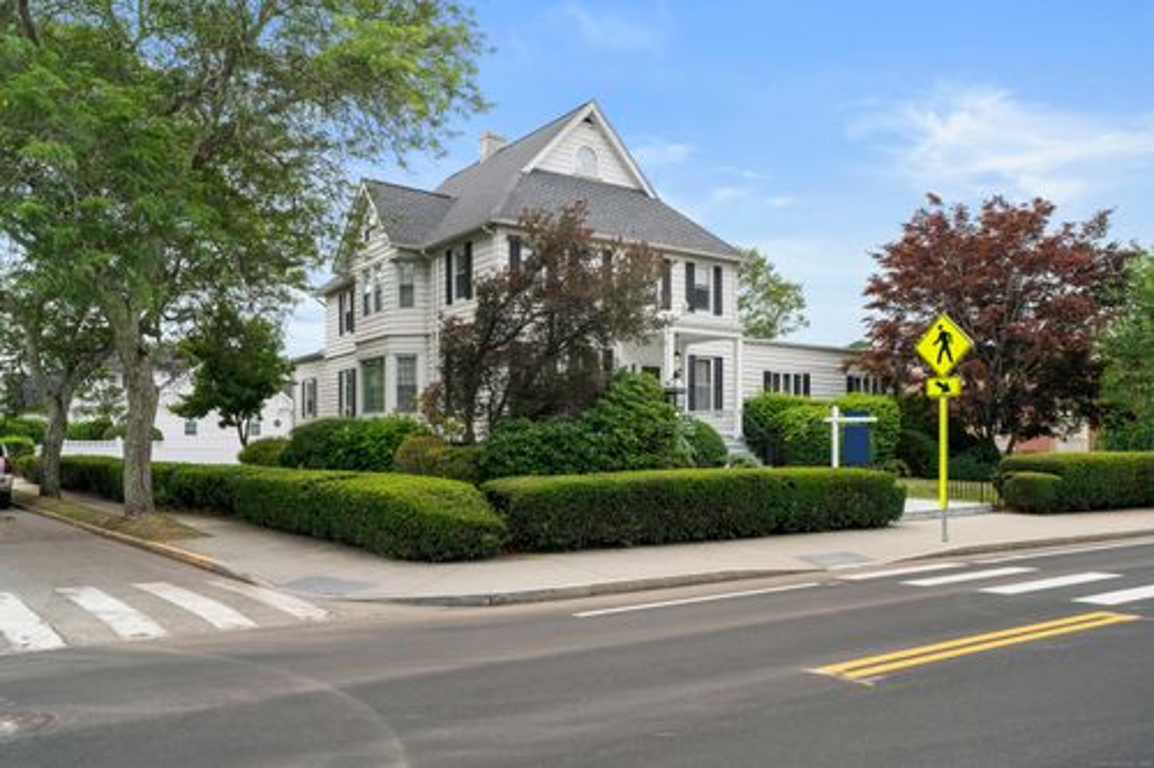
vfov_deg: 50.7
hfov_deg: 70.9
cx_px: 577
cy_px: 384
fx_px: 811
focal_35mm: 25
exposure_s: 1/1600
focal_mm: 25.3
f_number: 7.1
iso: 1600
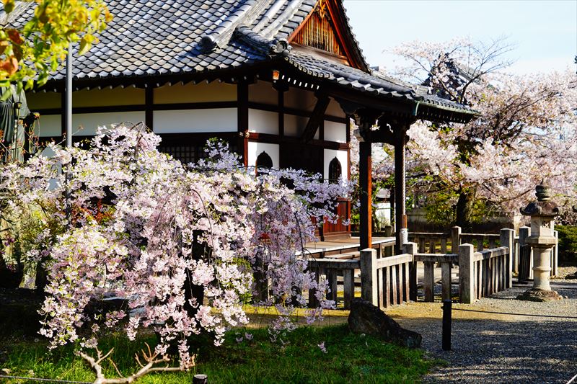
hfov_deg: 36.3
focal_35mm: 55
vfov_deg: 24.6
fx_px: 881
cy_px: 192
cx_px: 288
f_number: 8
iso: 125
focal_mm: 55
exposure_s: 1/200
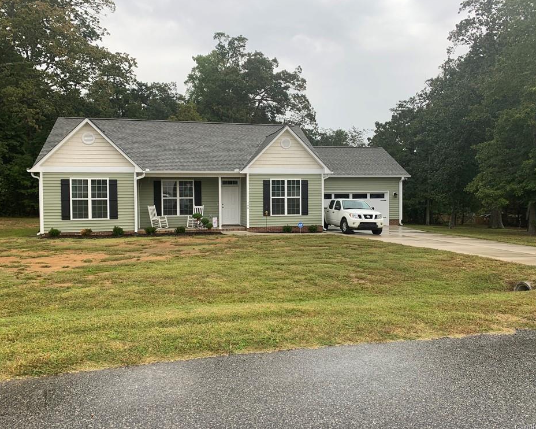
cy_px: 210
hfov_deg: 62.2
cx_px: 285
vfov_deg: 51.5
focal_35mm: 28
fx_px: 444
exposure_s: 1/251
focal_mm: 4.25
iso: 25
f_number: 1.8
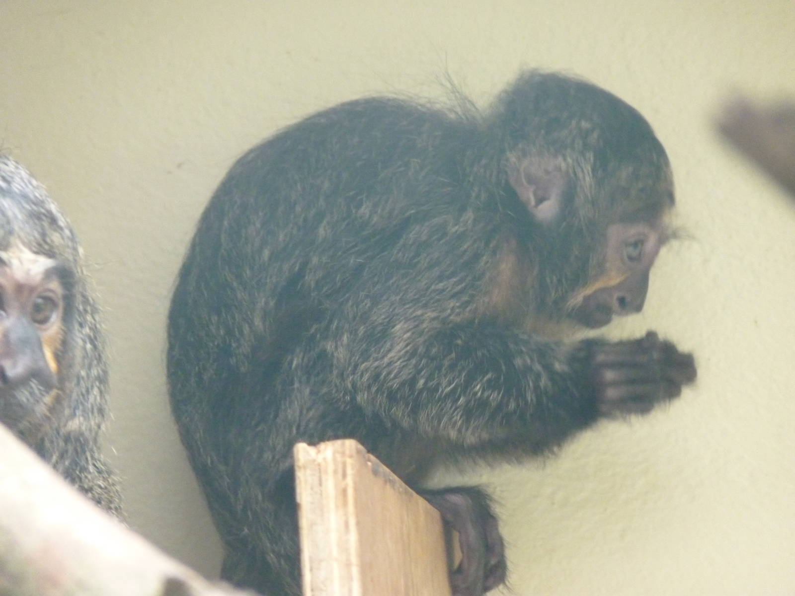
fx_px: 10542
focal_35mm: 459
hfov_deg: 4.3
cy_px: 298
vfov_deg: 3.2
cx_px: 398
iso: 800
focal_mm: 81.6
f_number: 4.4
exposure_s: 1/60
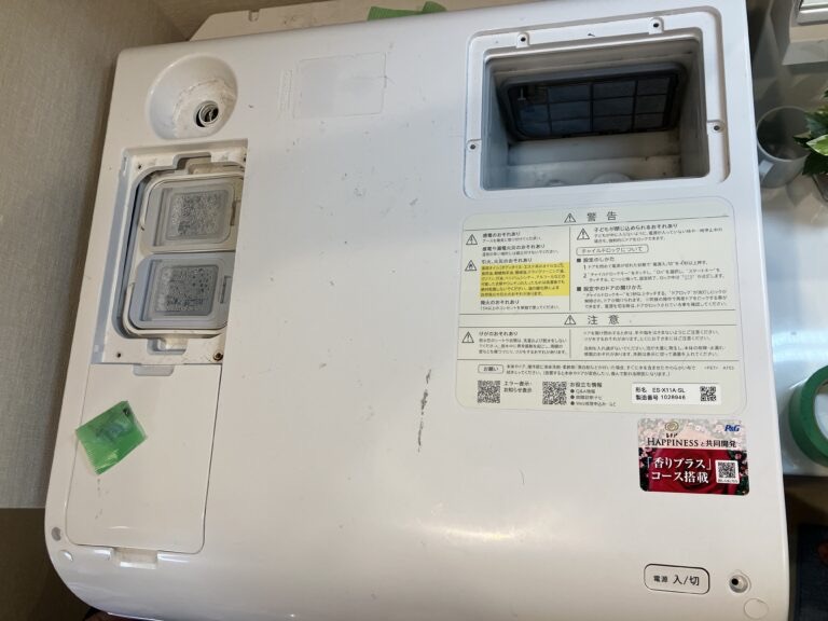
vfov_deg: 49.7
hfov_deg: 63.4
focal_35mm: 28
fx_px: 670
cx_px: 414
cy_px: 310
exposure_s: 1/100
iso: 64
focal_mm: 3.99
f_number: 1.8
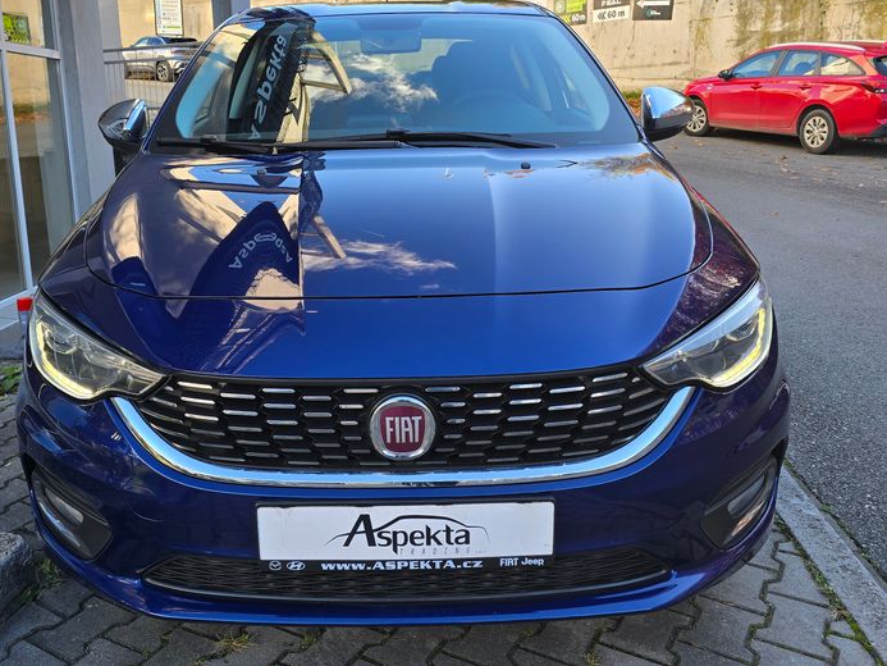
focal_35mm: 34
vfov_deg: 41.7
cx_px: 370
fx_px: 871
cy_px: 293
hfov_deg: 53.7
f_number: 1.7
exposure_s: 1/180
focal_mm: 6.3
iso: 20
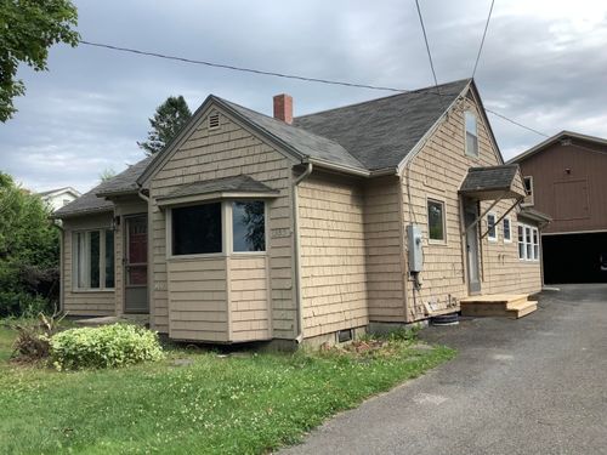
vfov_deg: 45.4
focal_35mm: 31
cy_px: 228
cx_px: 304
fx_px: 544
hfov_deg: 58.4
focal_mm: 3.3
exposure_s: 1/831
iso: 25
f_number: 2.4
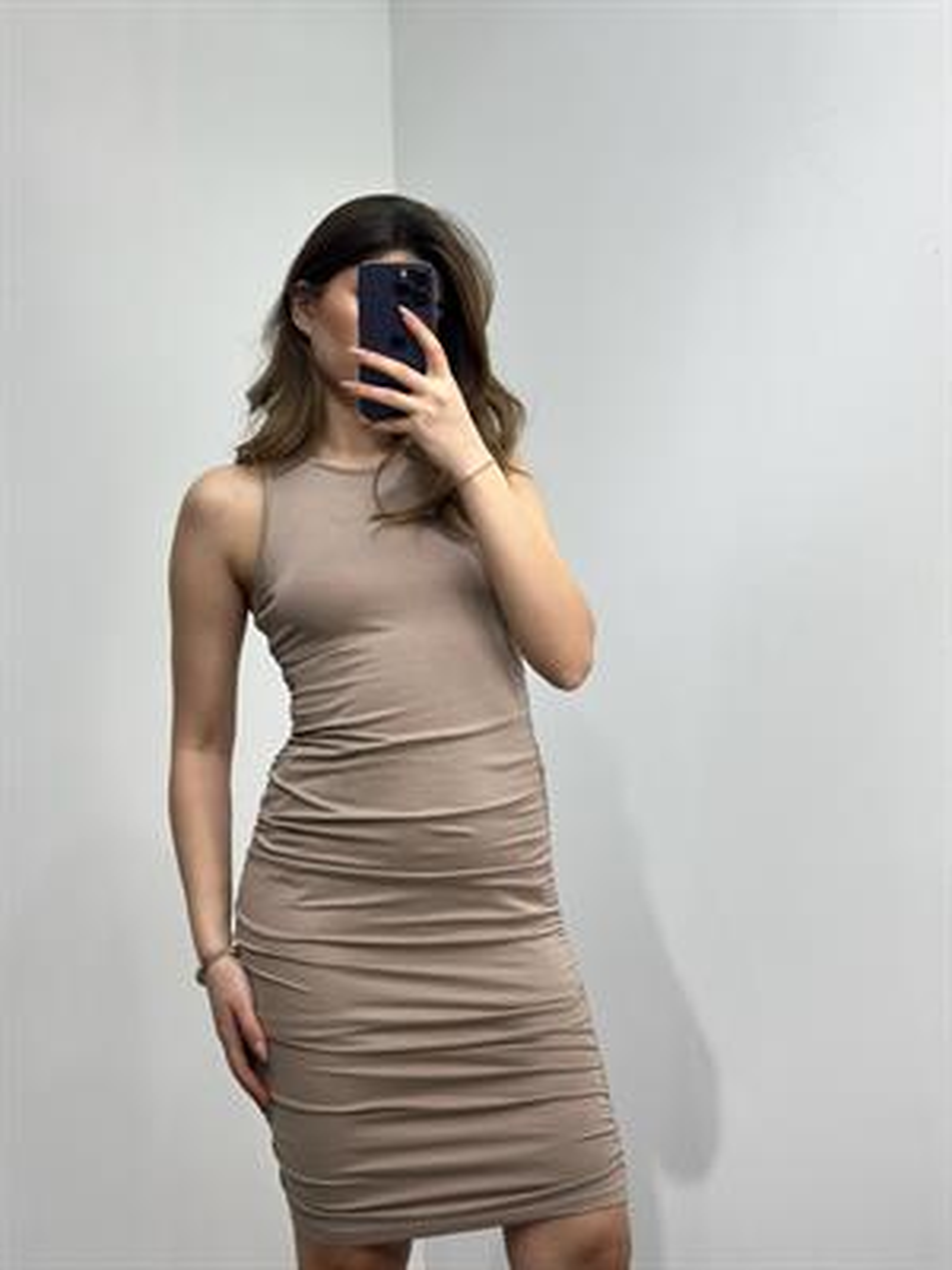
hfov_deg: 30.3
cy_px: 635
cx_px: 476
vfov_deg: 39.7
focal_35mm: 48
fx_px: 1760
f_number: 1.78
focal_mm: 6.86
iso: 80
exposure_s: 1/489
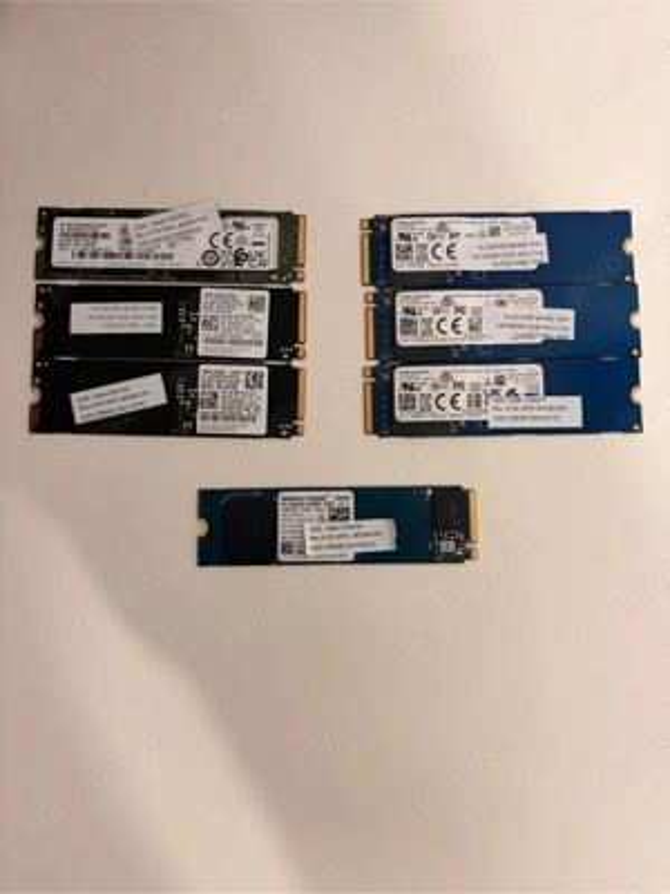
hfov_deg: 53.1
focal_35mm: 26
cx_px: 335
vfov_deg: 67.3
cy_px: 447
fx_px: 671
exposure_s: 1/50
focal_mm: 5.96
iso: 125
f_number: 1.6
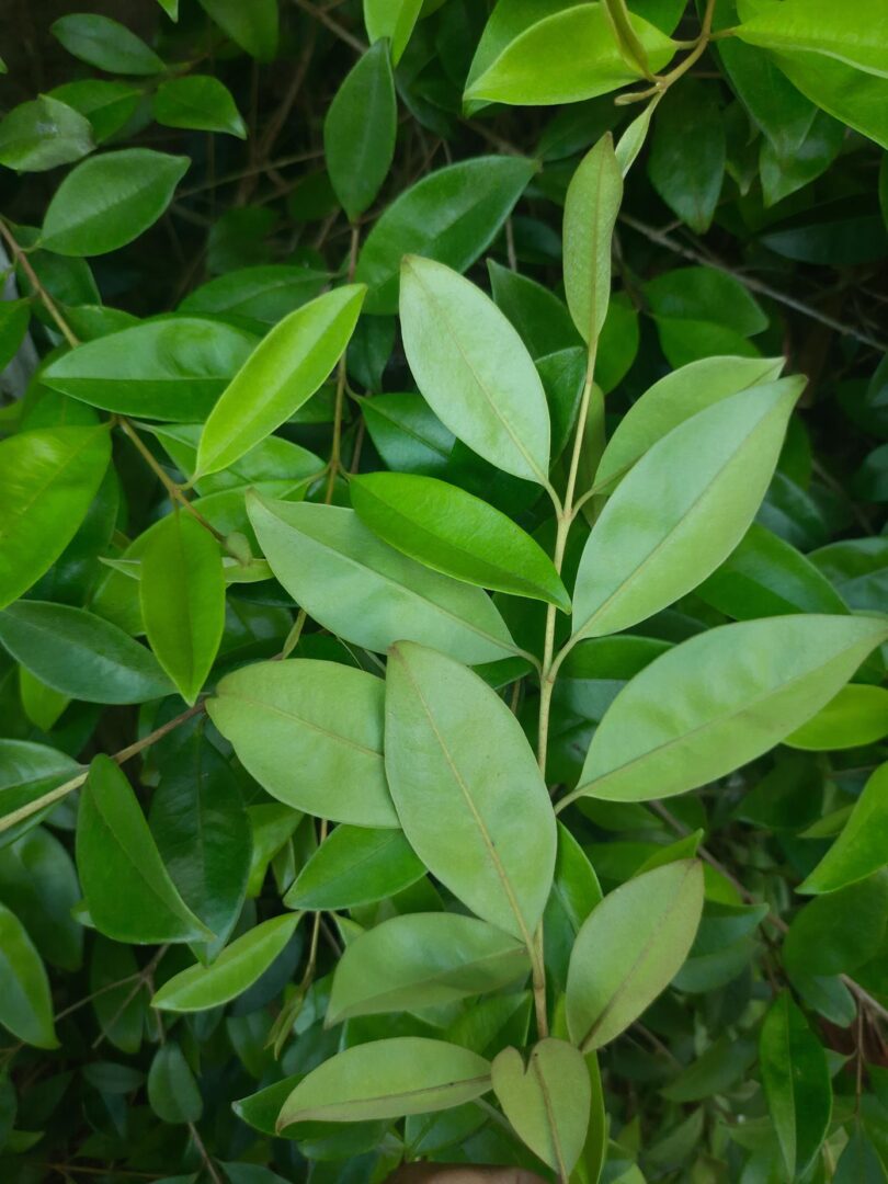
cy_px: 592
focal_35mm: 24
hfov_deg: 56.8
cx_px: 444
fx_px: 821
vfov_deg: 71.6
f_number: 1.8
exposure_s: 1/60
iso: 50
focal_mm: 5.23
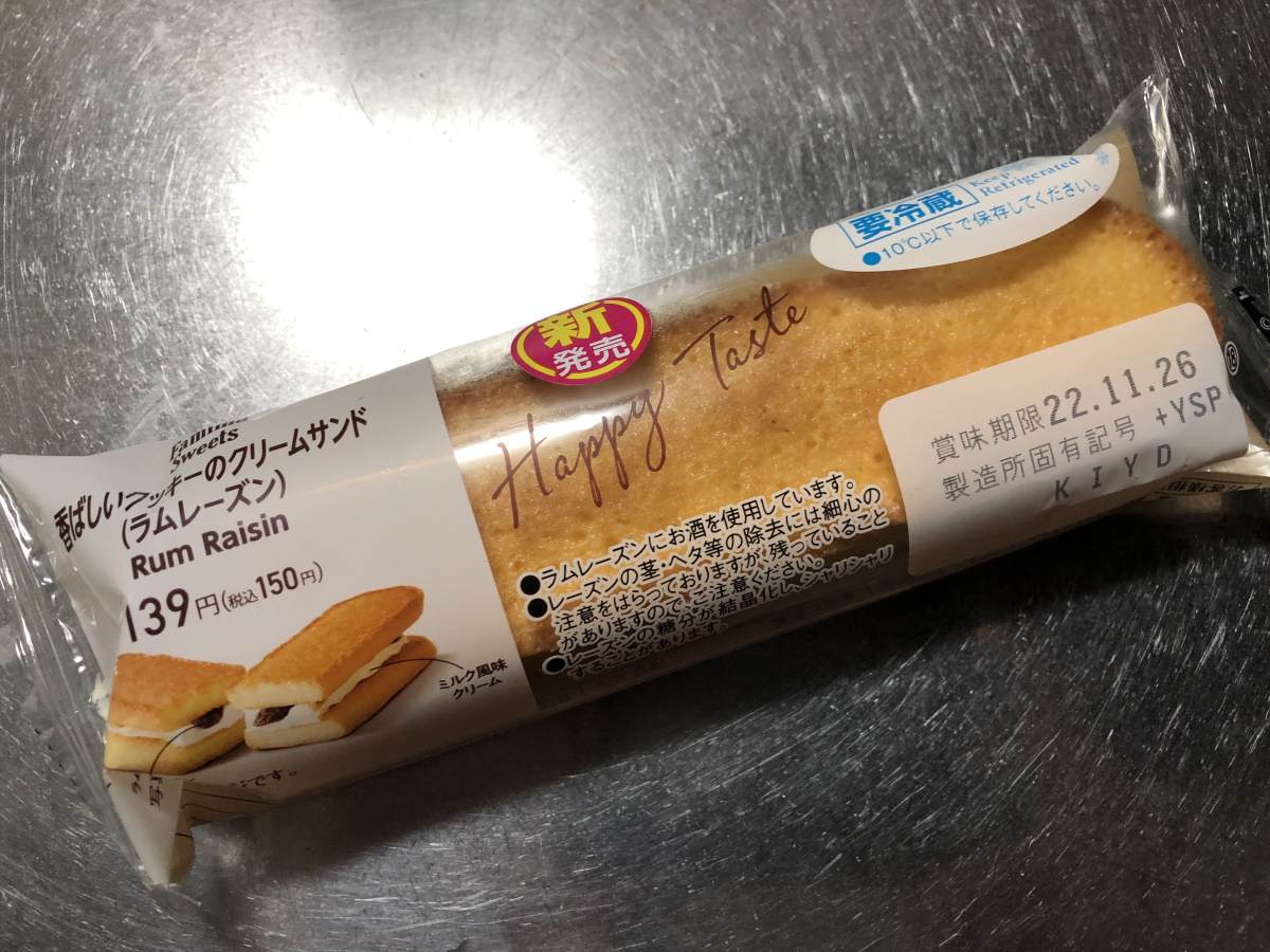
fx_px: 1027
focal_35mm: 28
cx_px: 635
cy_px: 476
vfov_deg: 49.7
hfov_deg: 63.4
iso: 40
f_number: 1.8
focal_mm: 3.99
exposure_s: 1/20
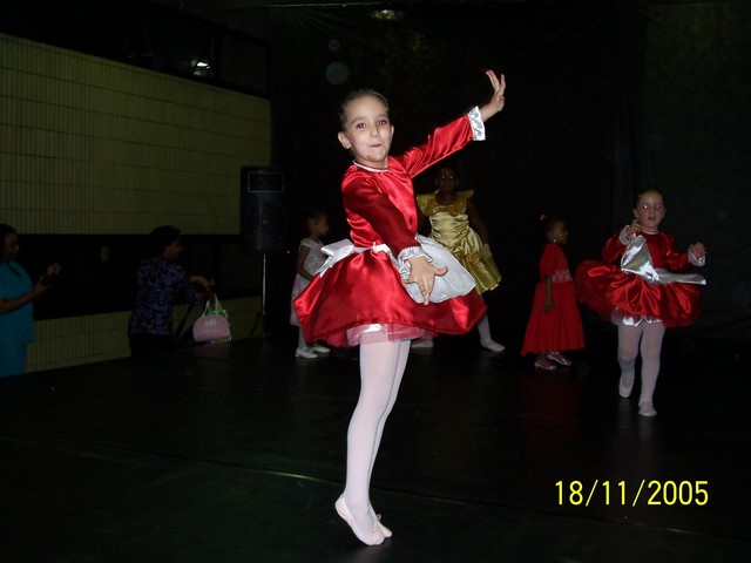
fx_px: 911
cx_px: 376
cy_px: 282
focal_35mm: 42
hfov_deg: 44.8
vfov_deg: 34.3
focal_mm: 7
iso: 80
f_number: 3
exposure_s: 1/60
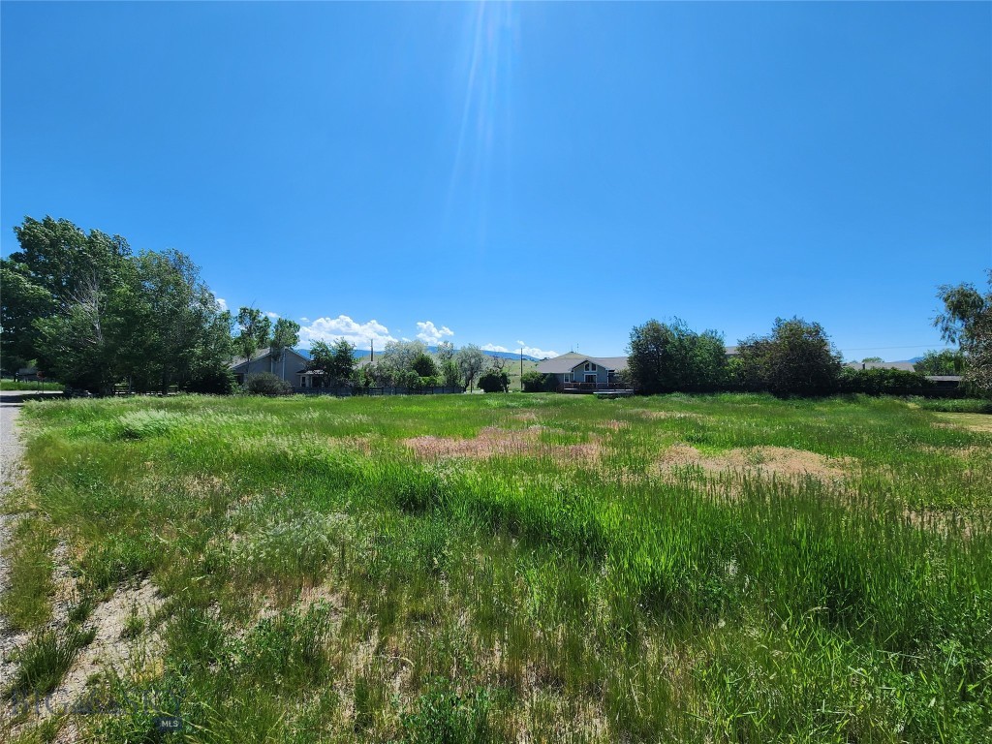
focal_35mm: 13
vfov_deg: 89.9
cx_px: 496
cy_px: 372
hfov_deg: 106.2
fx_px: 373
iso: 50
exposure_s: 1/2210
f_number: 2.2
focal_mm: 2.2
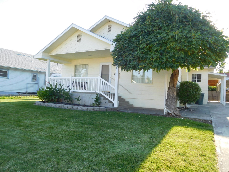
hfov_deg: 69.4
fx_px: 165
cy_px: 86
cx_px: 114
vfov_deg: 54.9
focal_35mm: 25
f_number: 3.4
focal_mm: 4.5
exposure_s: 1/250
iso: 125
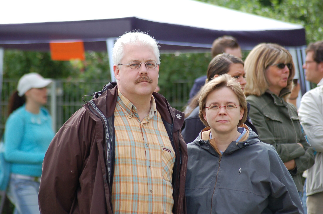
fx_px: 2619
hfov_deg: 7.1
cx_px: 162
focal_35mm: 292
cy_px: 107
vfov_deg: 4.7
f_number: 5
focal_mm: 195
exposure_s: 1/640
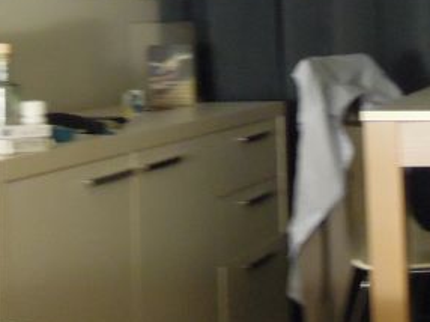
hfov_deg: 22.6
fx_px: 1067
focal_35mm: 86
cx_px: 310
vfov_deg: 16.5
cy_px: -45
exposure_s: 1/5
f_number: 1.8
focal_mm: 4.3
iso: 800
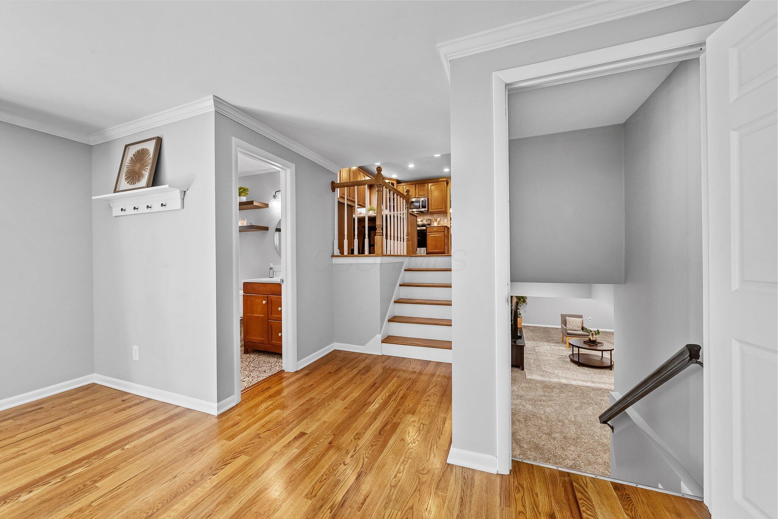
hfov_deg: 108.3
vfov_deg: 85.5
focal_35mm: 13
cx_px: 389
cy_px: 260
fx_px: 281
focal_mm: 13
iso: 800
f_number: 9
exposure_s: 1/3
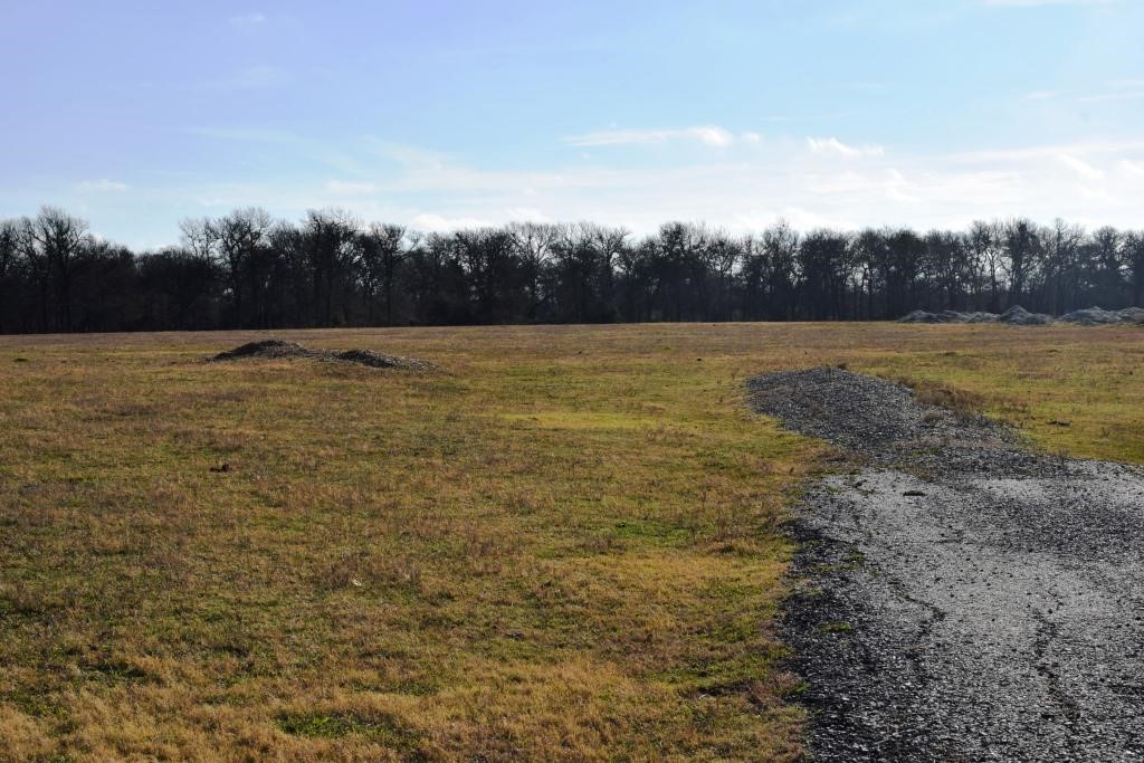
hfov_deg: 35.0
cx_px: 572
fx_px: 1811
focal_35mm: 57
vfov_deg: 23.8
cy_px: 382
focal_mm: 38
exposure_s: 1/200
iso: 100
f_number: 14
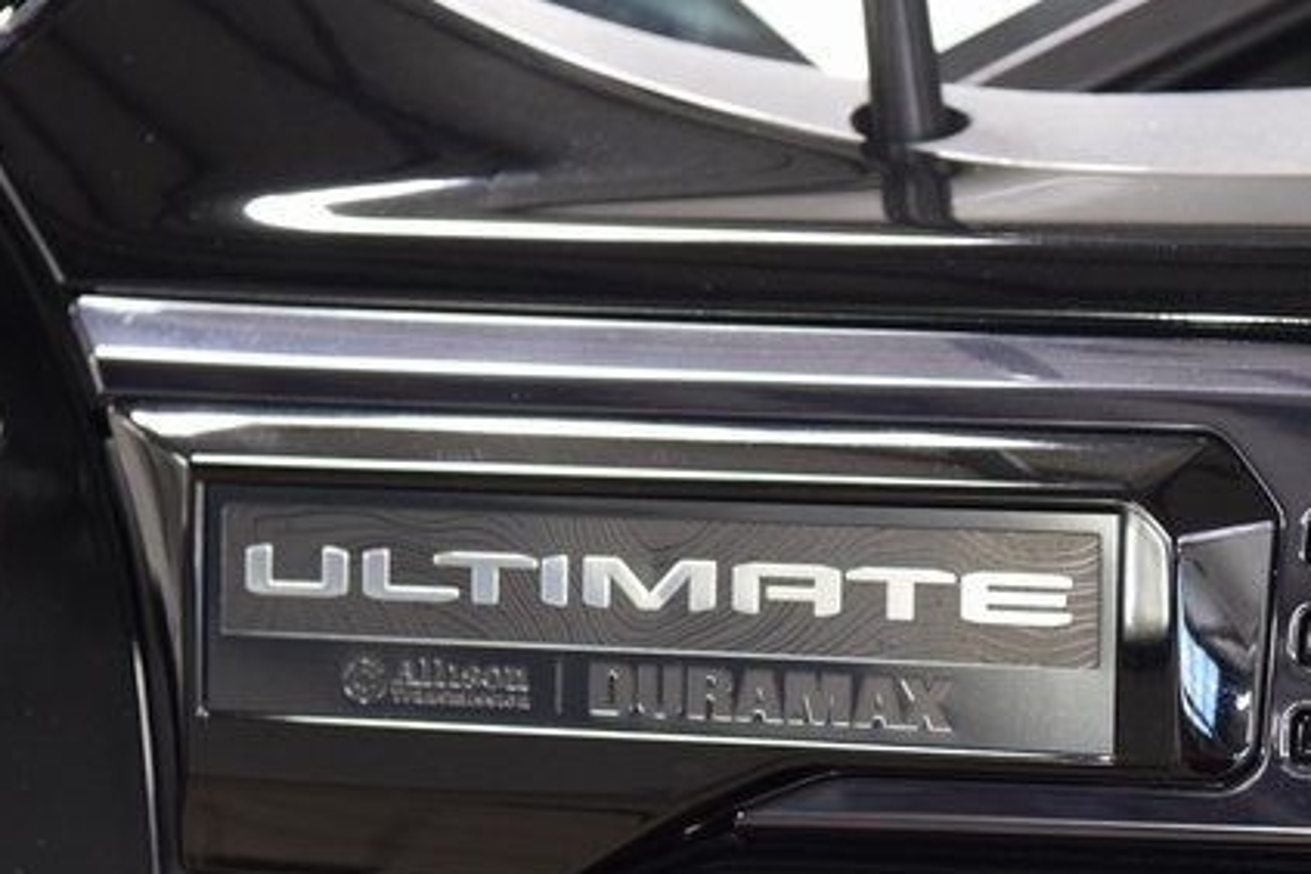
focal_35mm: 159
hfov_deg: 12.9
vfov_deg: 8.6
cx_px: 831
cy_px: 609
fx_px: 5790
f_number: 5.6
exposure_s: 1/30
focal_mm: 70
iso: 1600
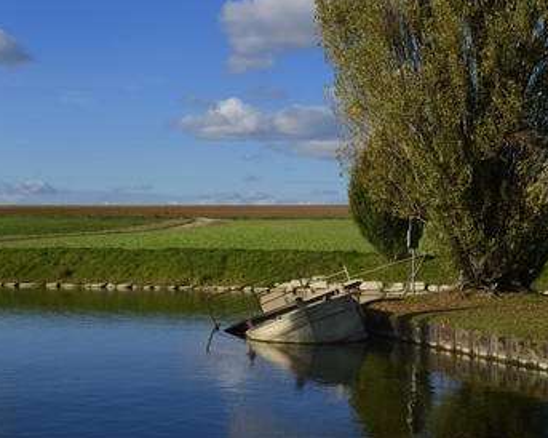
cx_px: 224
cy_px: 221
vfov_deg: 22.1
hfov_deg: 27.5
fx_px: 1118
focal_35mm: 69
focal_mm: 60
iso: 200
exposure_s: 1/250
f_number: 14
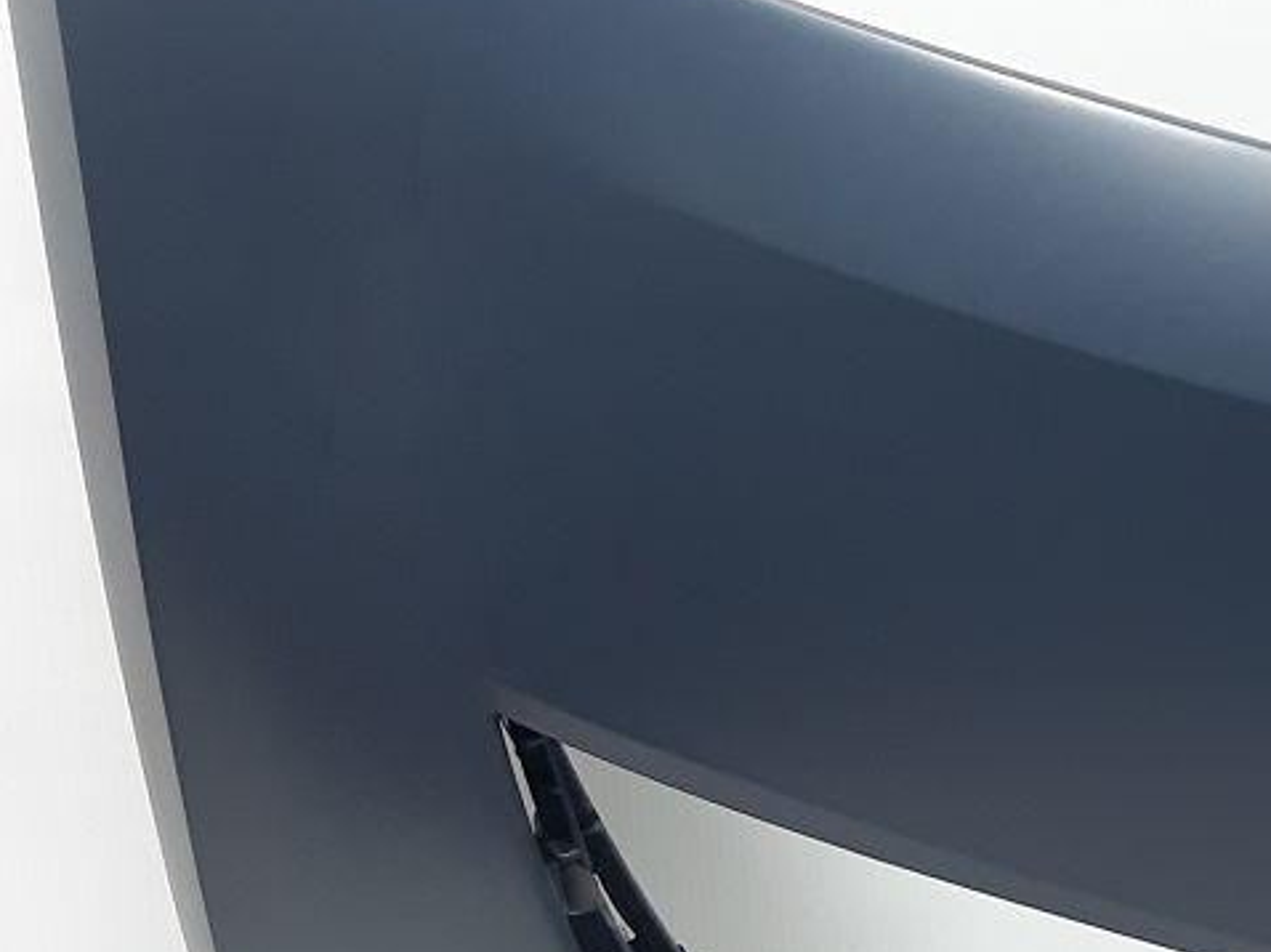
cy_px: 468
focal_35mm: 96
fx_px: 3523
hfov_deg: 19.2
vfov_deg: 15.4
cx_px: 1573
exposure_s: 1/50
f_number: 1.7
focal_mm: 3.93
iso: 100
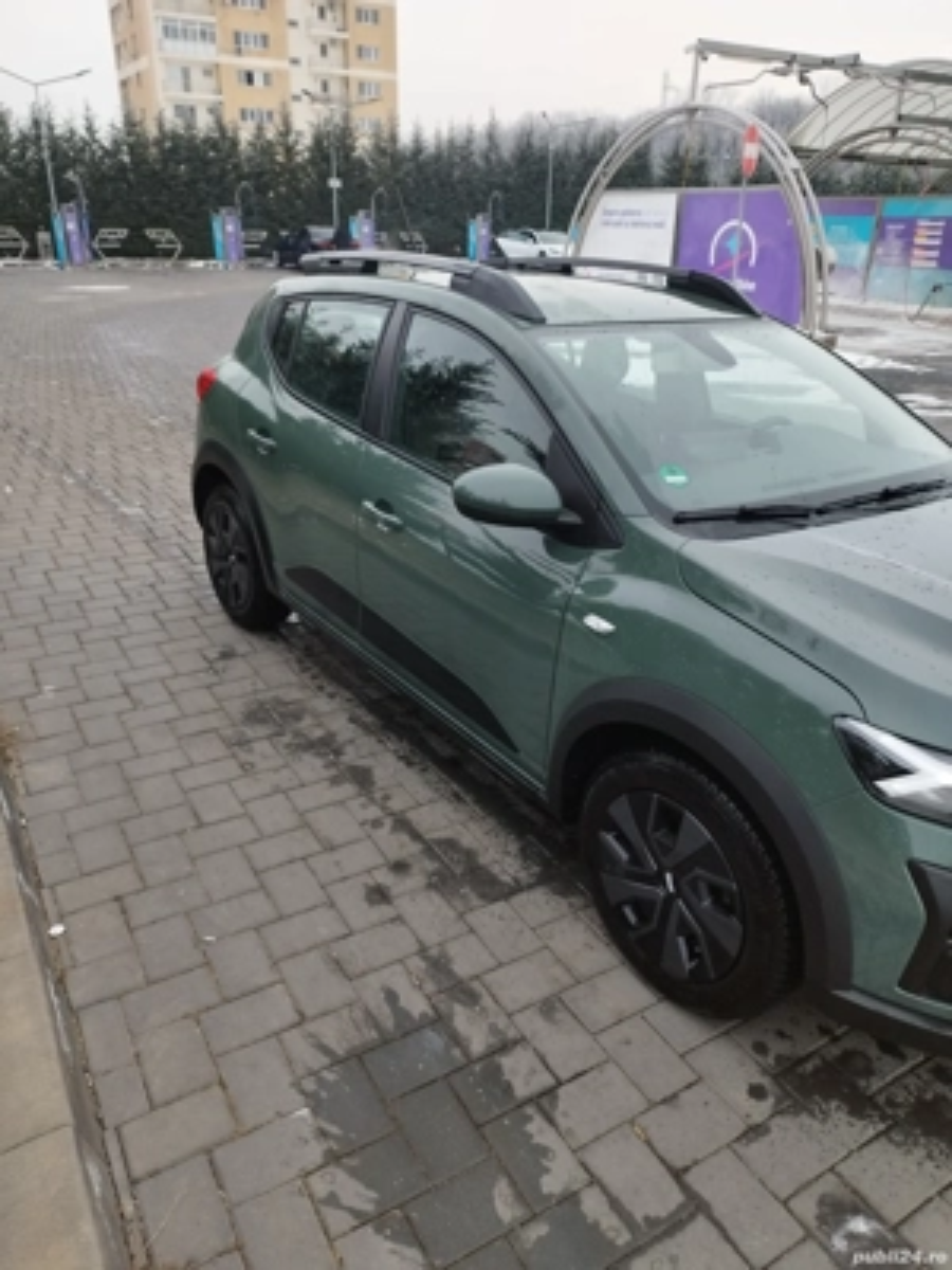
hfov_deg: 56.8
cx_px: 476
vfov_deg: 71.6
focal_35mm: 24
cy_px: 635
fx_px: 880
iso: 50
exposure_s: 1/370
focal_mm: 5.89
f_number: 1.89
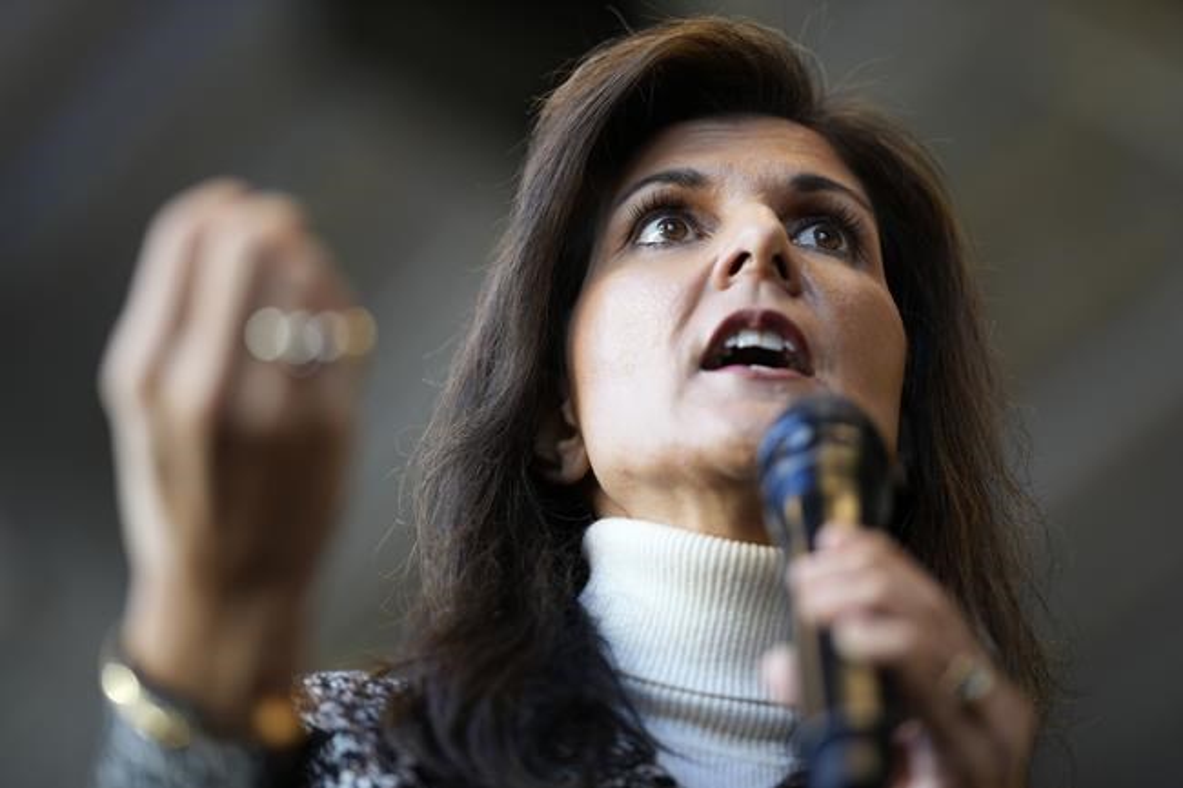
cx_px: 592
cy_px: 394
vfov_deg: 10.2
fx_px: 4435
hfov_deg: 15.2
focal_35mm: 135
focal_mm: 135
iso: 400
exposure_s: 1/250
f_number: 1.8
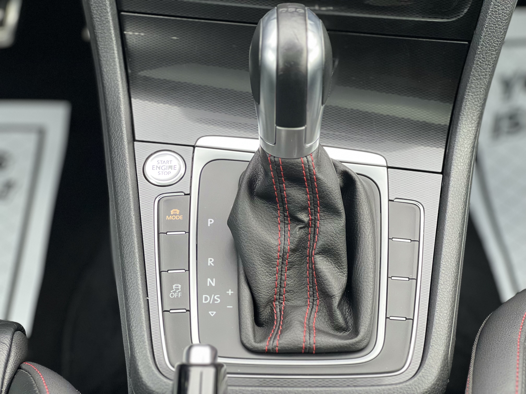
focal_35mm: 77
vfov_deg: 19.1
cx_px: 263
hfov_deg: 25.3
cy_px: 197
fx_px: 1170
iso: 160
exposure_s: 1/121
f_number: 2.8
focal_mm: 9
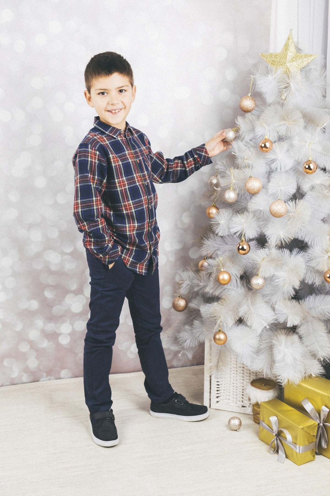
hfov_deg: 31.9
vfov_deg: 46.4
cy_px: 248
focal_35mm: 42
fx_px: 577
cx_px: 165
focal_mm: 27.7
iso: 200
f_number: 5
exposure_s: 1/125
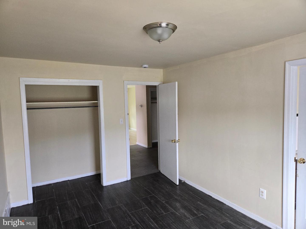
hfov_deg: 73.9
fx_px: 203
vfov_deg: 58.9
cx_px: 153
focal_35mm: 23
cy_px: 114
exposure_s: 1/60
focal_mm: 5.4
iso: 125
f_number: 1.8
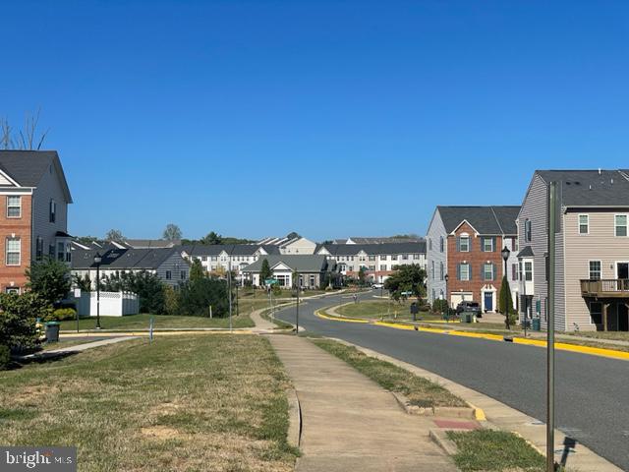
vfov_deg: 28.0
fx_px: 945
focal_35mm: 52
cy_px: 236
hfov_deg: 36.8
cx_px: 314
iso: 25
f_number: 2
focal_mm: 6
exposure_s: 1/2660
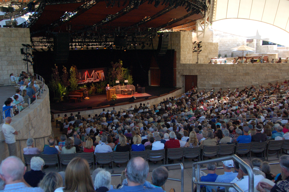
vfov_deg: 33.0
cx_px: 144
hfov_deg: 48.0
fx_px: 325
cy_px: 96
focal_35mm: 40
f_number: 4
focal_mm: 27
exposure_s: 1/400
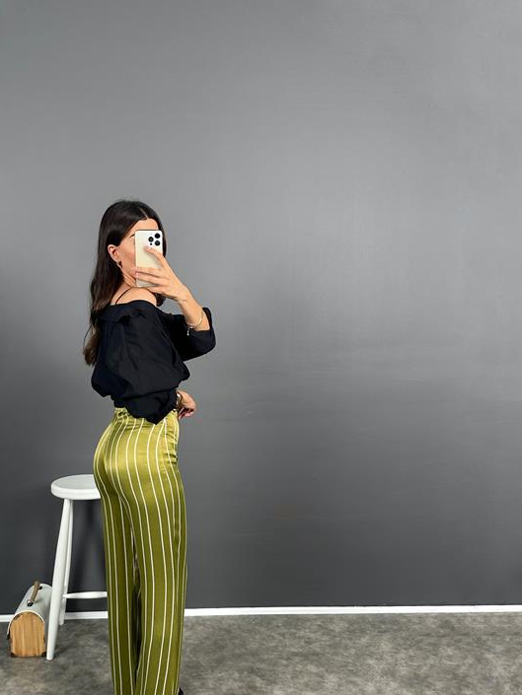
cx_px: 187
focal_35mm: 32
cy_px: 432
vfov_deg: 56.2
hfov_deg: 43.7
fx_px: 643
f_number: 1.78
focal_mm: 6.86
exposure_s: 1/121
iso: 125
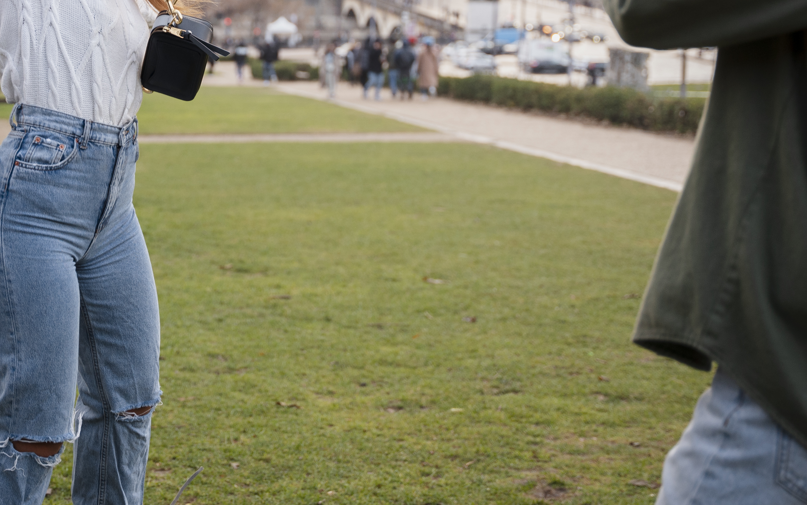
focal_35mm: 83
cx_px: 265
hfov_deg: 24.9
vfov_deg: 15.7
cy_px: 70
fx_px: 1816
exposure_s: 1/640
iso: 640
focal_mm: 41.8
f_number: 2.8
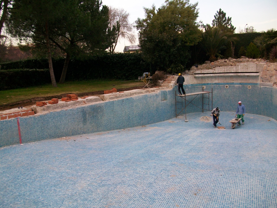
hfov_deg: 56.8
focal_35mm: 32
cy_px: 104
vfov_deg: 44.2
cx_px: 138
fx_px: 256
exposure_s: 1/100
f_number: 2.8
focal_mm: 5.7
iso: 64
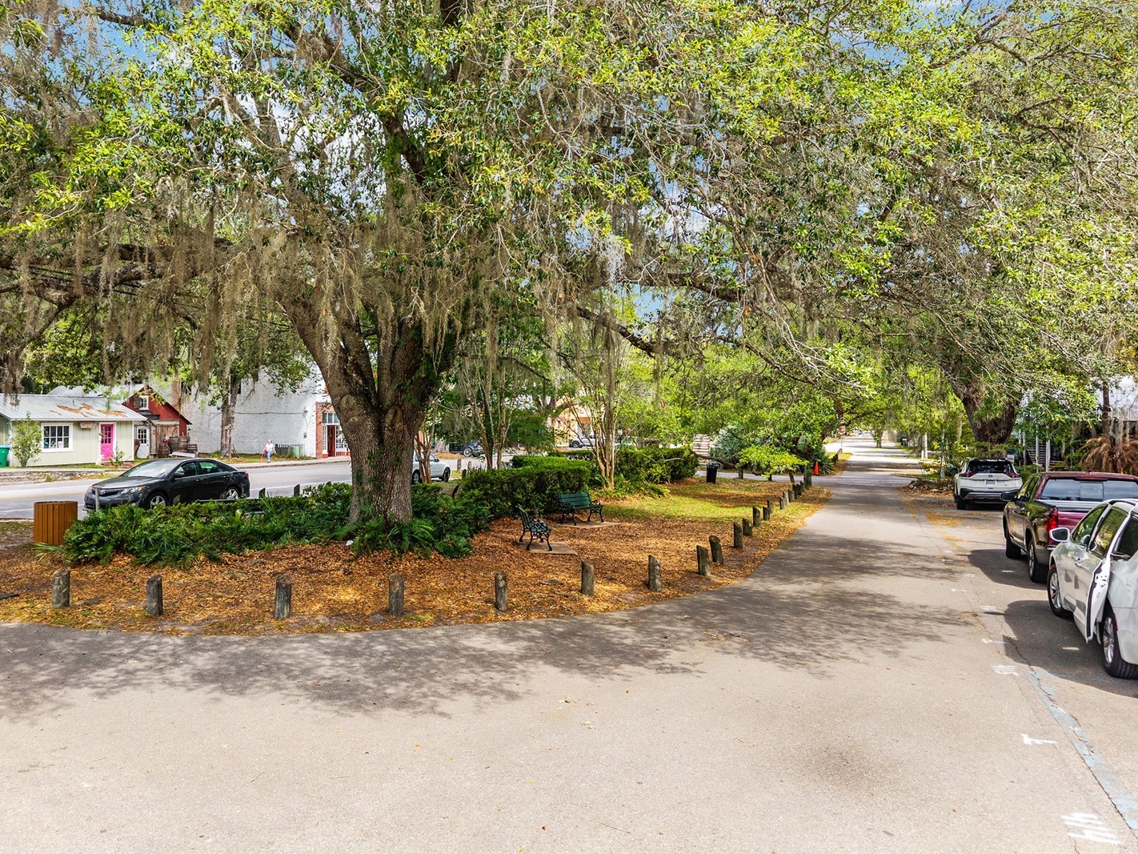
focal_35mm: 27
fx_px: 888
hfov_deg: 65.1
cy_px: 414
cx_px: 508
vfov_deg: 51.4
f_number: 1.8
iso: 100
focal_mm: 8.67
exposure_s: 1/730
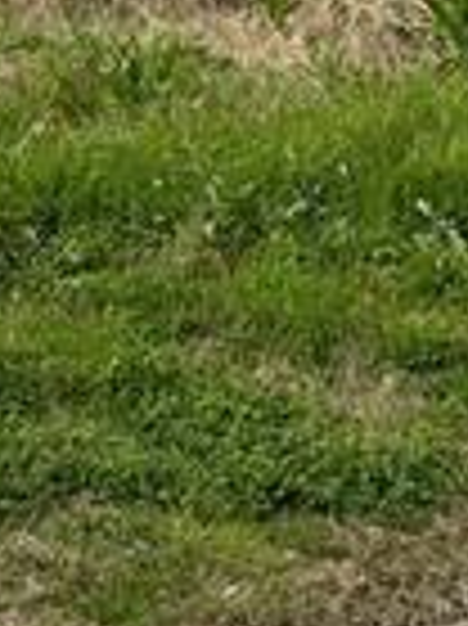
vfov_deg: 11.3
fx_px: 2997
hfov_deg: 8.9
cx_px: 306
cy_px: -396
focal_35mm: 166
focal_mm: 6.86
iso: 64
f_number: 1.78
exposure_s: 1/7092
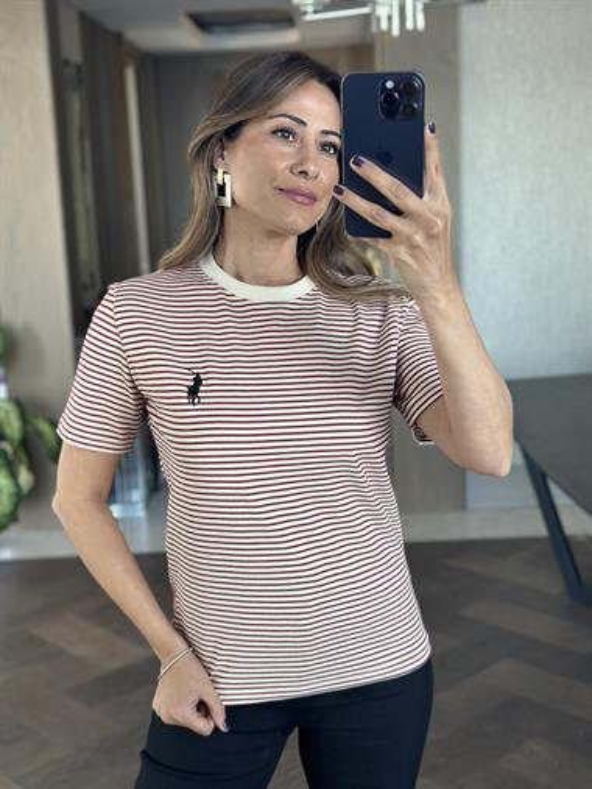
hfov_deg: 30.3
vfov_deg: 39.6
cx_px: 296
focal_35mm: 48
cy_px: 394
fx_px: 1094
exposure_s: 1/67
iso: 125
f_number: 1.78
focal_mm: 6.86
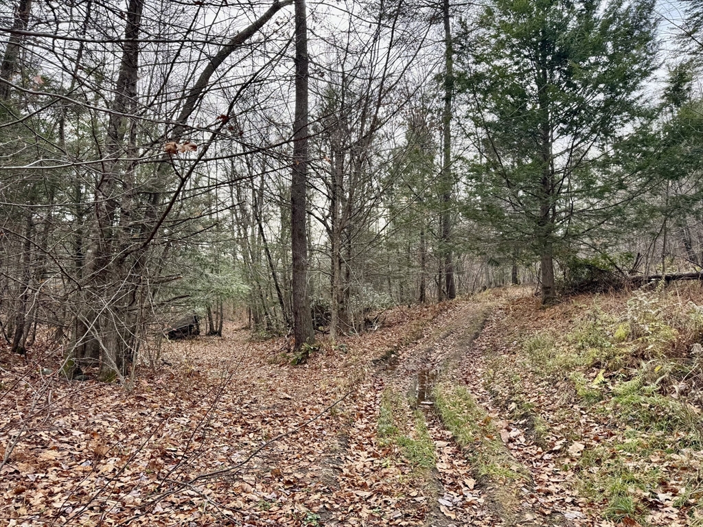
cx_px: 352
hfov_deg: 71.6
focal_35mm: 24
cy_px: 264
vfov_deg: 56.8
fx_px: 487
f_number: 1.78
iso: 80
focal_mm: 6.76
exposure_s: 1/588
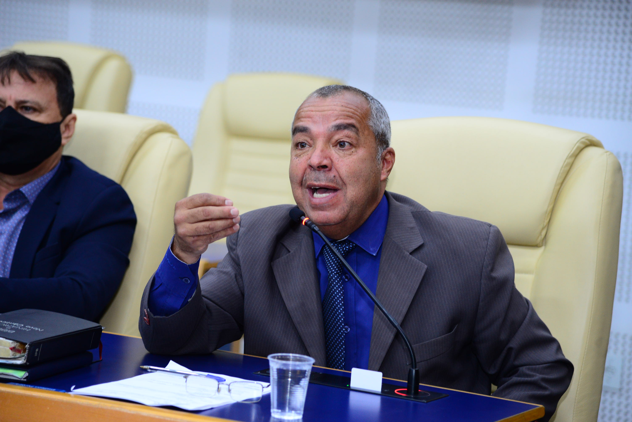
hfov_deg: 17.1
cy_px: 211
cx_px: 316
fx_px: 2107
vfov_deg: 11.4
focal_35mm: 120
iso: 1600
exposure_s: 1/80
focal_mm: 120
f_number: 4
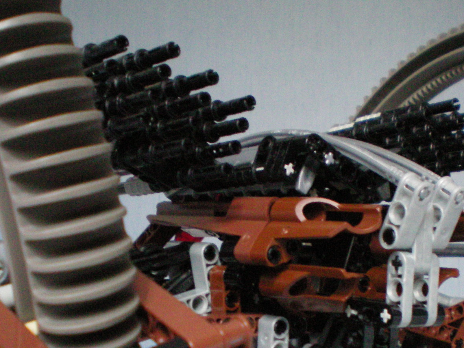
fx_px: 885
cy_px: 277
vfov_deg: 22.0
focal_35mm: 66
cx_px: 296
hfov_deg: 29.3
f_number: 3.1
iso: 400
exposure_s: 1/20
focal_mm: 6.3
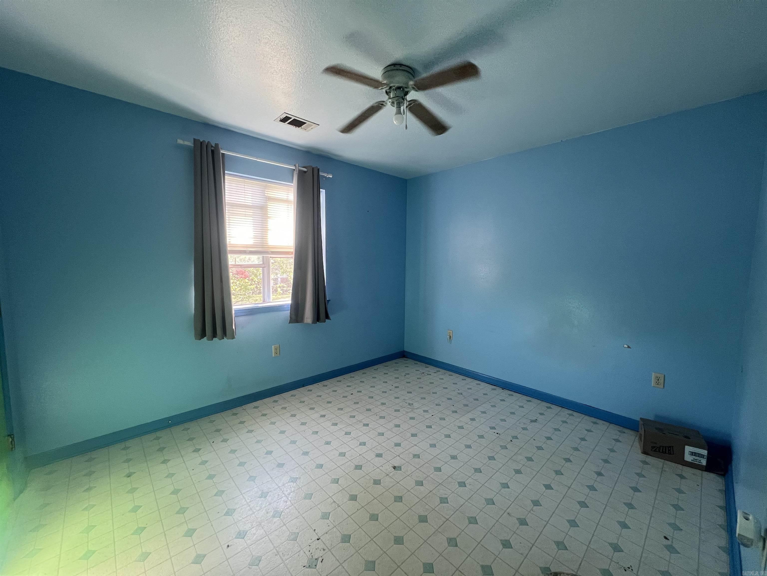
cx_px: 384
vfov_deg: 89.9
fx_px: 288
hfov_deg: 106.2
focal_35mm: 13
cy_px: 288
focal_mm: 1.57
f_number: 1.8
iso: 250
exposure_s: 1/99
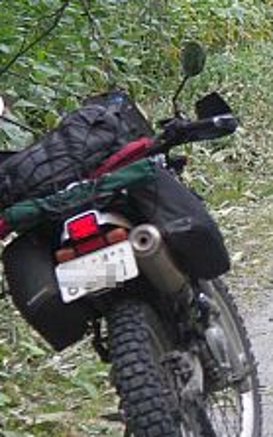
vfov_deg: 3.4
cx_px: 379
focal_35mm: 612
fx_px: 7276
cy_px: 228
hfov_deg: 2.1
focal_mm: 50.8
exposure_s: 1/250
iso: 160
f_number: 3.5
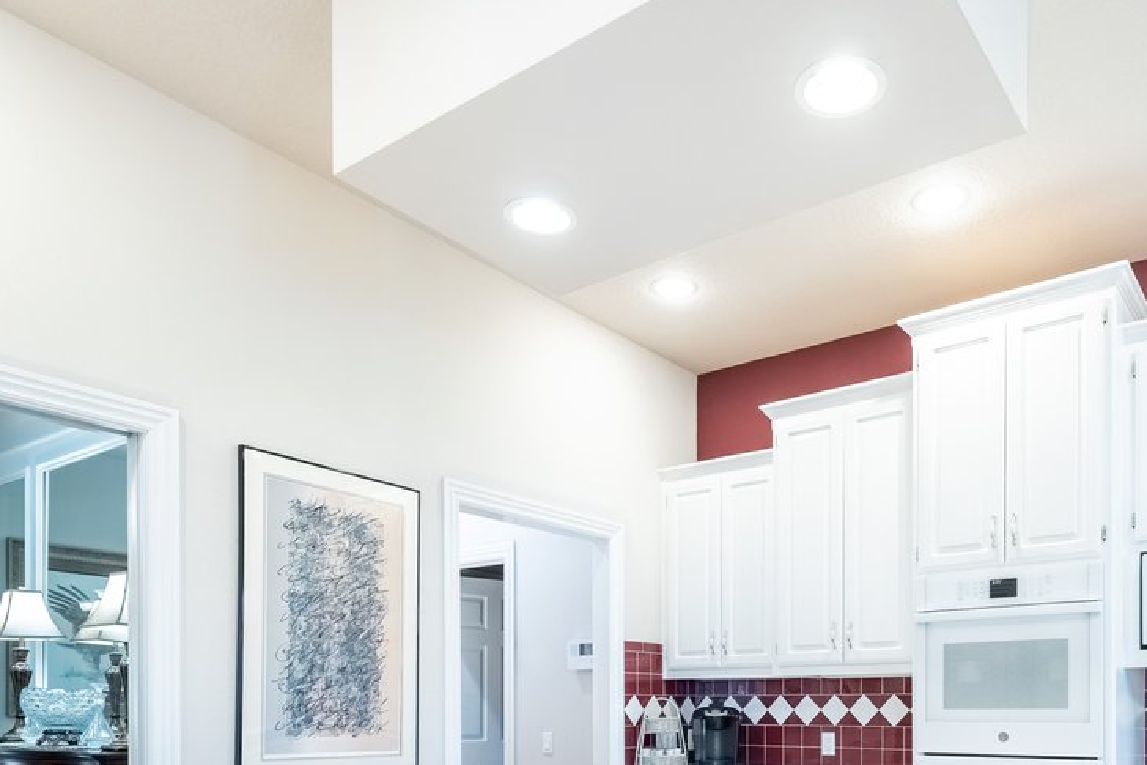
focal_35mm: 28
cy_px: 725
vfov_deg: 41.7
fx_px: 892
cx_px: 683
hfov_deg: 64.9
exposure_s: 1/1000
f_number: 4
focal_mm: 8
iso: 400
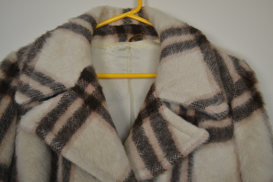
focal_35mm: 36
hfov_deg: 53.1
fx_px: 273
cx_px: 136
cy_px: 91
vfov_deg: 36.9
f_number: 4
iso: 560
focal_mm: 24
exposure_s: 1/60
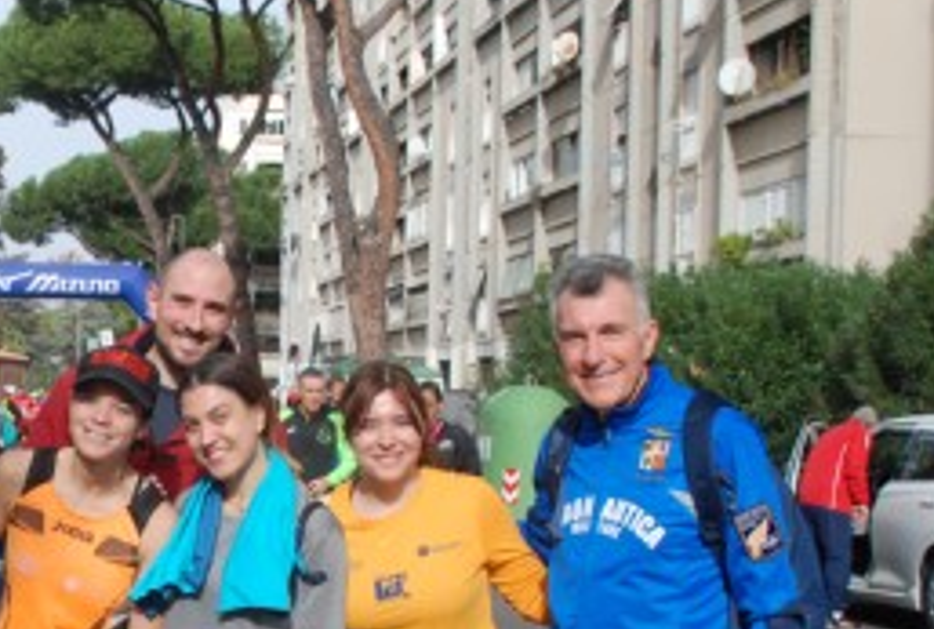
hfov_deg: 25.2
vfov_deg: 17.7
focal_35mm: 77
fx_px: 2004
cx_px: 40
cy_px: 504
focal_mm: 22
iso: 1000
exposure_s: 1/1600
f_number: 6.3
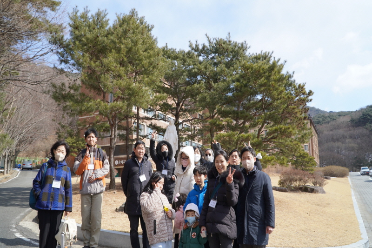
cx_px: 186
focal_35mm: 27
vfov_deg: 47.9
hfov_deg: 67.4
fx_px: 279
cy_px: 124
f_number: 4.5
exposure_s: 1/500
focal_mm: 18
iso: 100
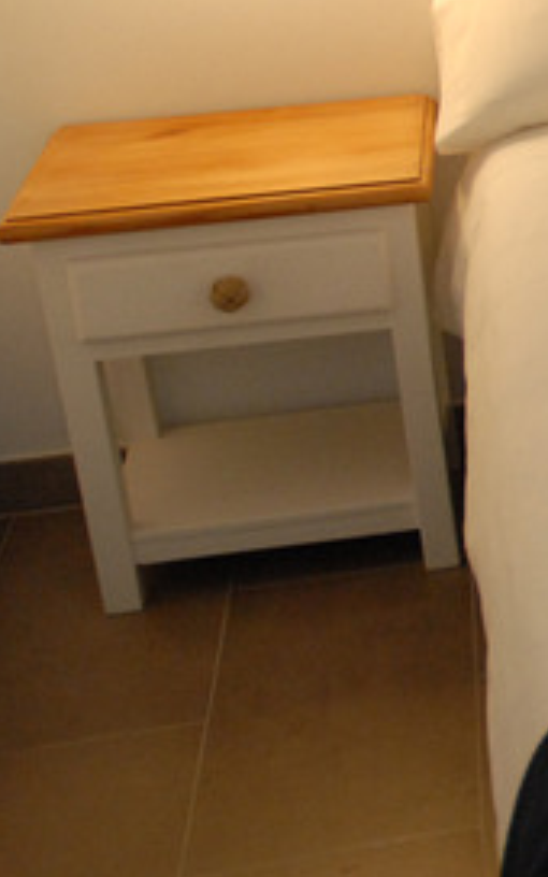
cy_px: 142
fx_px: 1936
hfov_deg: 13.2
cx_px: 1202
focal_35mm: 81
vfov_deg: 25.0
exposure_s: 1/25
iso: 800
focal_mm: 18
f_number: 3.5
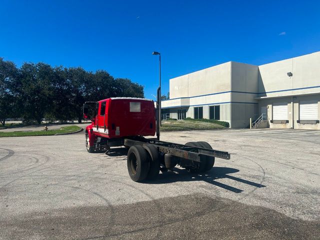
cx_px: 160
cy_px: 120
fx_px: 222
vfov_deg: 56.8
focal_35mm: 24
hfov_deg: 71.6
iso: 80
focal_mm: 6.86
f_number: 1.78
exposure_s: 1/6623
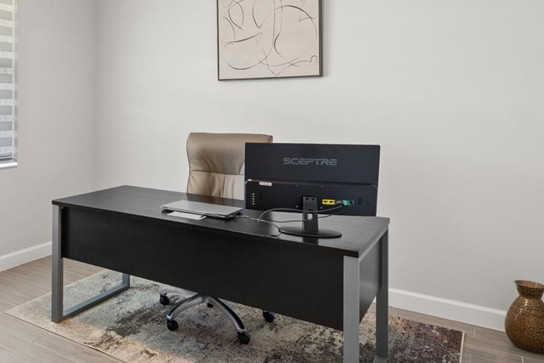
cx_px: 54
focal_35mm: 32
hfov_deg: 51.7
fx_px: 484
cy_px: 128
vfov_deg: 40.7
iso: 200
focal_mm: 10
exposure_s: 1.3
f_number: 10
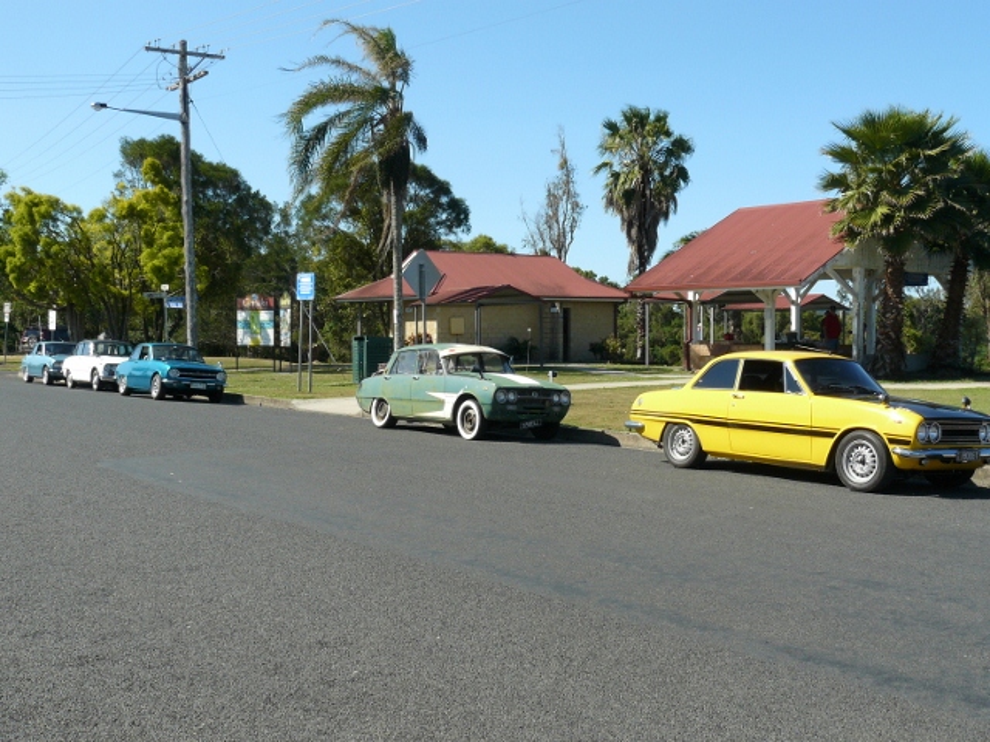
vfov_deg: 35.1
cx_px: 495
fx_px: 1173
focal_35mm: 41
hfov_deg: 45.8
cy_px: 371
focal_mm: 6.8
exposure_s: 1/320
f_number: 5.6
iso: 100
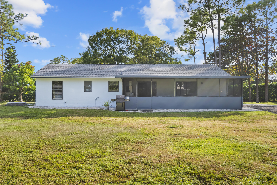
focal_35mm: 33
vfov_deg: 40.0
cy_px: 92
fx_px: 254
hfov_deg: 57.2
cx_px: 138
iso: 1600
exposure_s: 1/160
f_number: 8
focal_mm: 33
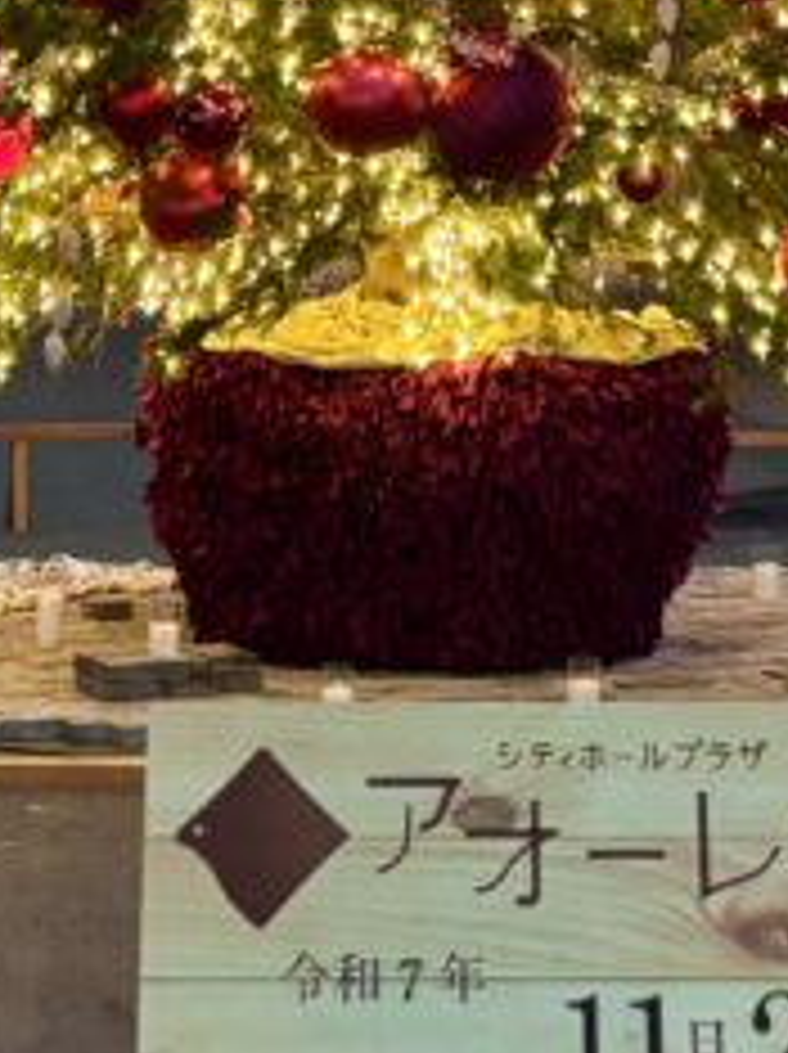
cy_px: -567
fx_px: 3466
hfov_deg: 13.0
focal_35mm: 114
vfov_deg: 15.8
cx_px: 401
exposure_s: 1/50
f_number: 1.6
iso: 400
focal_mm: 5.96
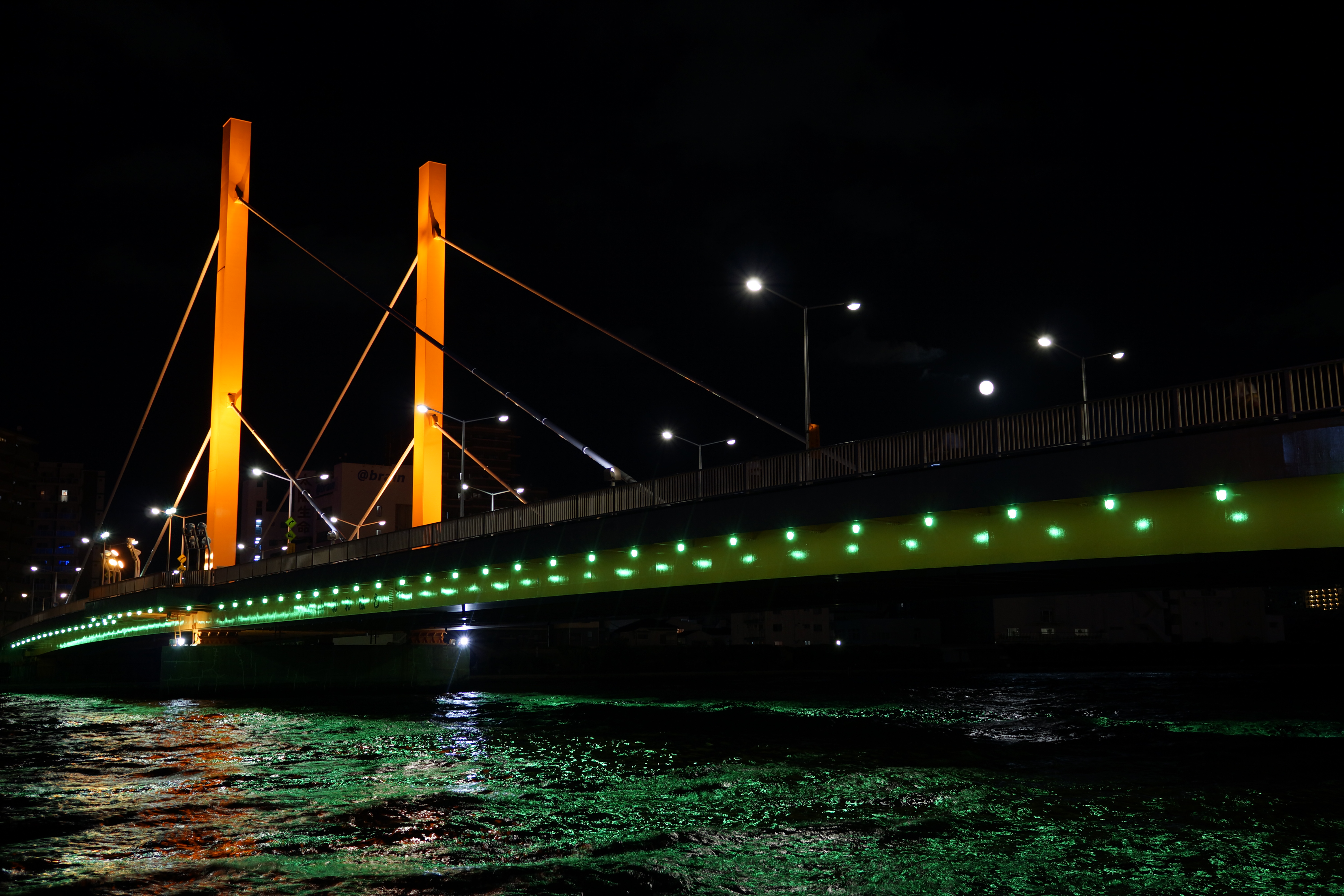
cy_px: 448
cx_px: 672
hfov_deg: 53.1
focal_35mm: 36
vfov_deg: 36.9
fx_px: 1344
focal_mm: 24
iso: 200
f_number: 4
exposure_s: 1/8
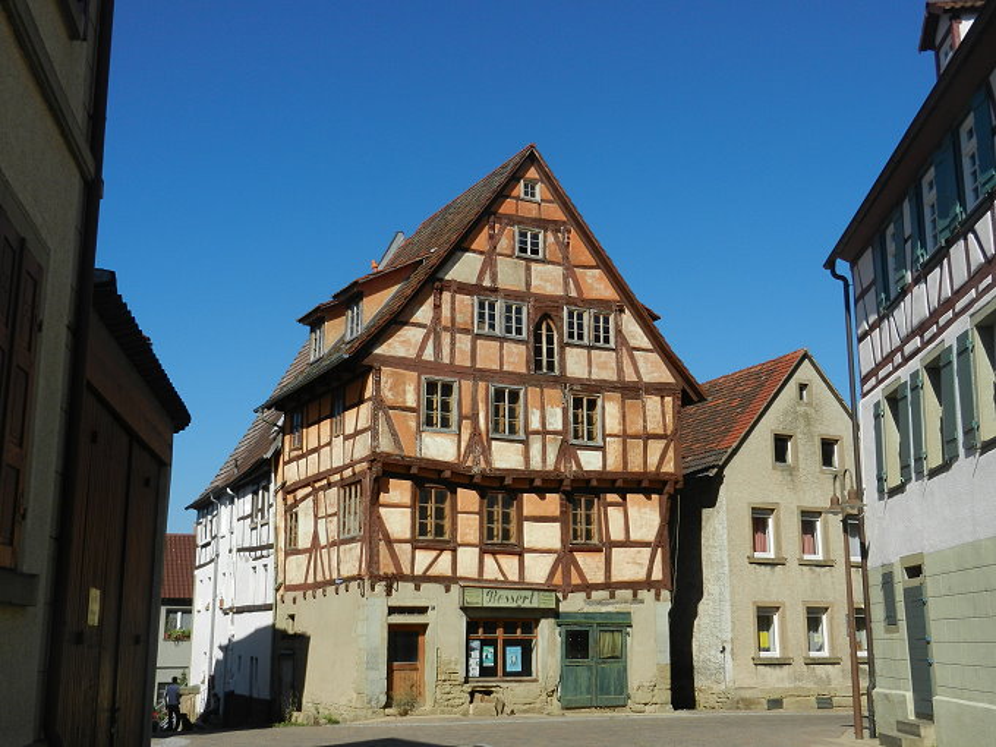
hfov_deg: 49.0
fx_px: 1093
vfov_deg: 37.7
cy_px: 374
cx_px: 498
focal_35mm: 38
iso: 160
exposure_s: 1/2000
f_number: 4
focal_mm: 6.9
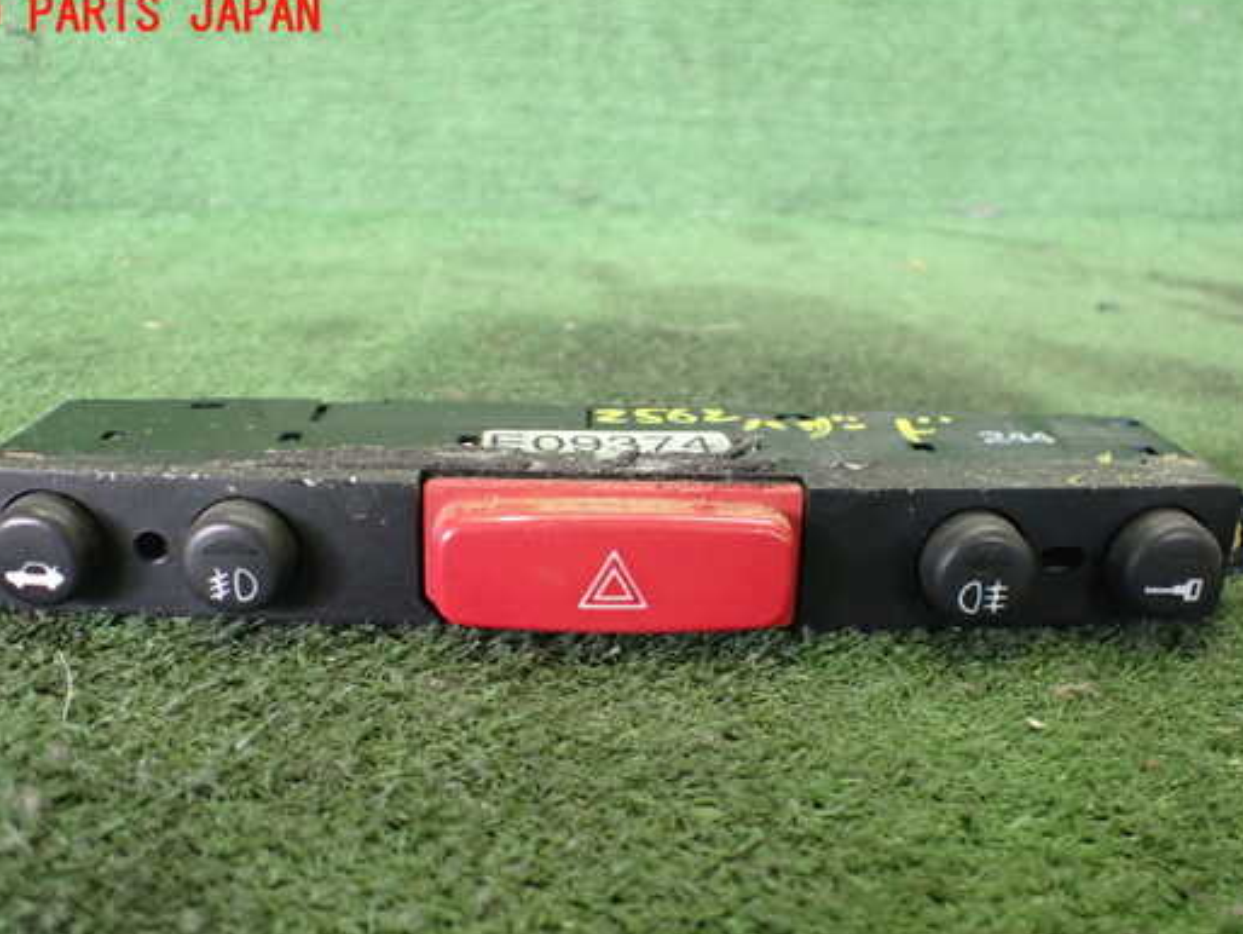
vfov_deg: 40.6
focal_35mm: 35
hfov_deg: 52.6
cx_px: 607
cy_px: 530
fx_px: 1257
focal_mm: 5.4
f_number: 2.3
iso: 800
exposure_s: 1/50
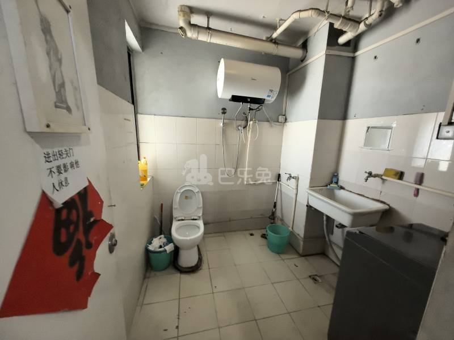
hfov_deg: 106.2
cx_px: 227
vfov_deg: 89.9
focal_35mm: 13
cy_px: 170
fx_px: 170
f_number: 2.2
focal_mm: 1.95
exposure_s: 1/33.3
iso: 800
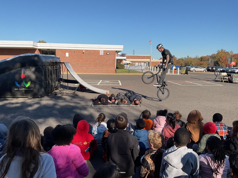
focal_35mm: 29
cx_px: 119
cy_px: 89
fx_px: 199
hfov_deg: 61.7
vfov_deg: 48.2
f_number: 1.8
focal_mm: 3
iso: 16
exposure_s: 1/1577
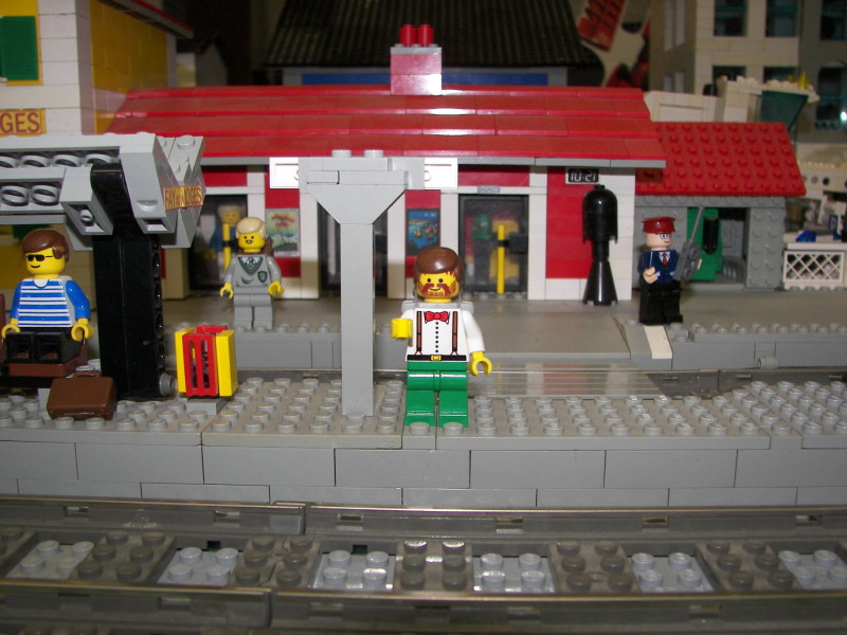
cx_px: 424
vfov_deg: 39.7
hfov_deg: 51.4
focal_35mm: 36
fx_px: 881
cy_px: 318
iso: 100
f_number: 2.8
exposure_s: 1/30
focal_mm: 6
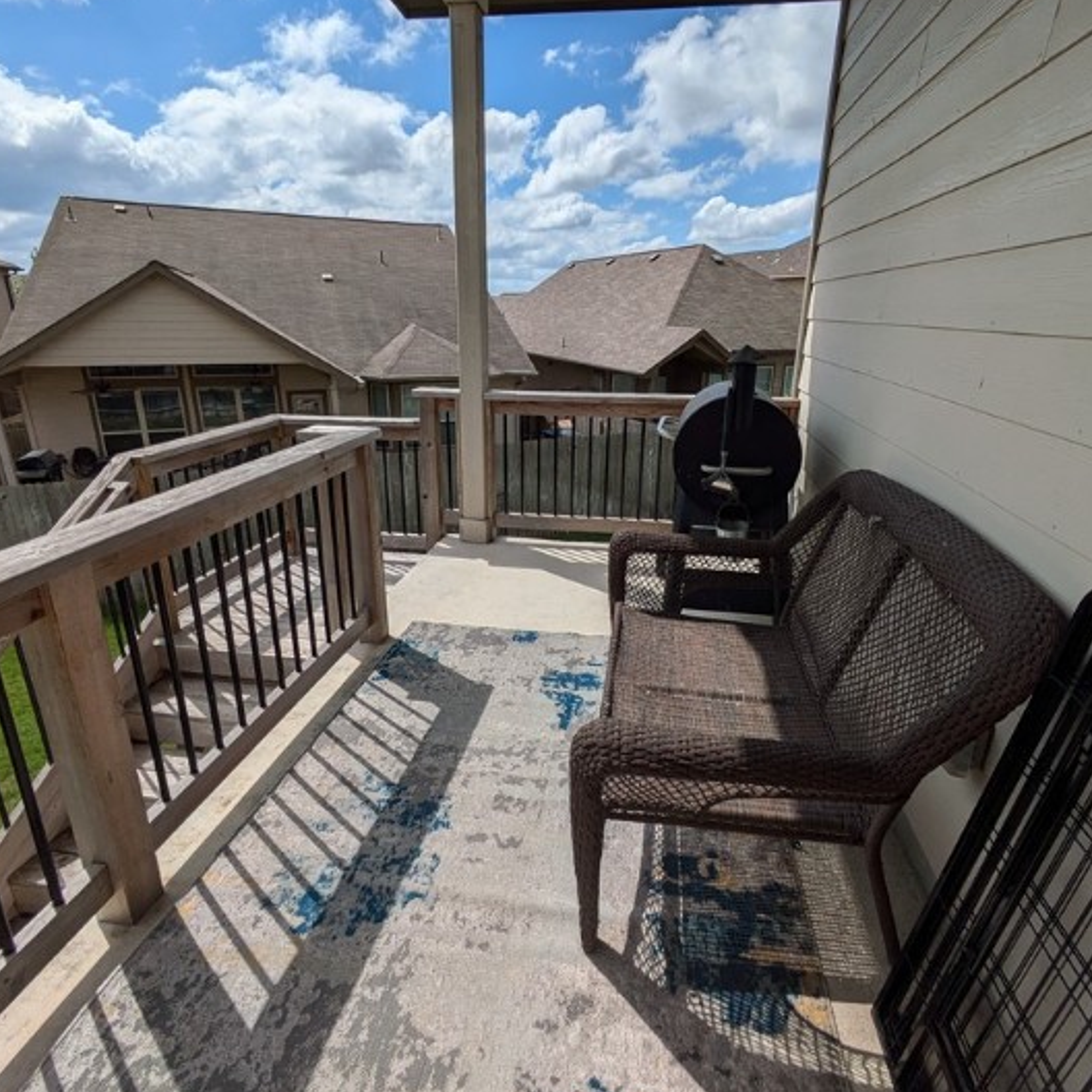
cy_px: 515
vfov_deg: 80.6
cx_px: 572
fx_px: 642
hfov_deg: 80.7
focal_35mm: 18
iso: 49
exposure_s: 1/3436
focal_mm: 1.83
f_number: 2.2
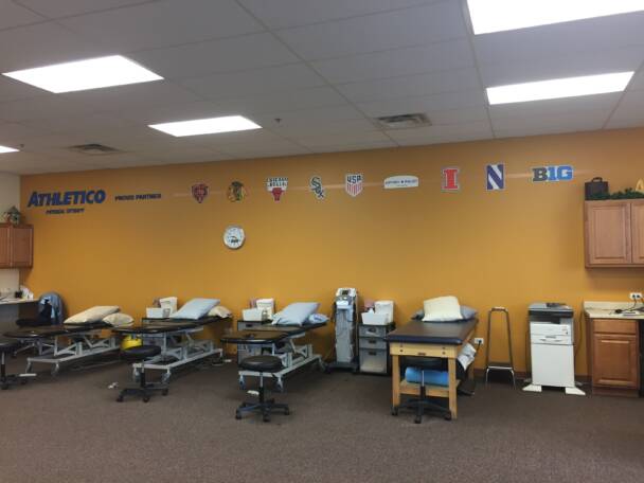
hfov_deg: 61.7
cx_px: 322
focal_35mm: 29
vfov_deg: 48.2
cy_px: 242
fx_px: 540
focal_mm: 4.15
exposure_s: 1/30
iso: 80
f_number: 2.2
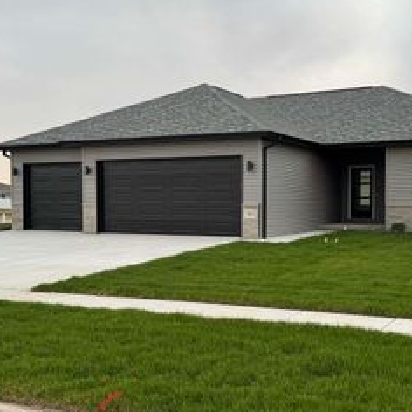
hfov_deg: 37.4
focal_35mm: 45
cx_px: 246
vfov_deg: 37.5
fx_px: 606
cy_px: 223
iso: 64
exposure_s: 1/236
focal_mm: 6.76
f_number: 1.78
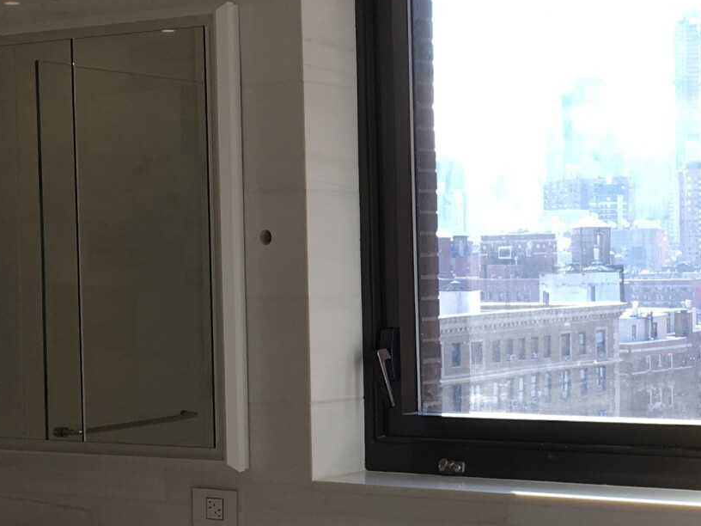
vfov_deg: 16.2
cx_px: 538
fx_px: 1843
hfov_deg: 21.3
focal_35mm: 91
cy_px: 306
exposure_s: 1/196
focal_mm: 4.15
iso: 25
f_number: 2.2
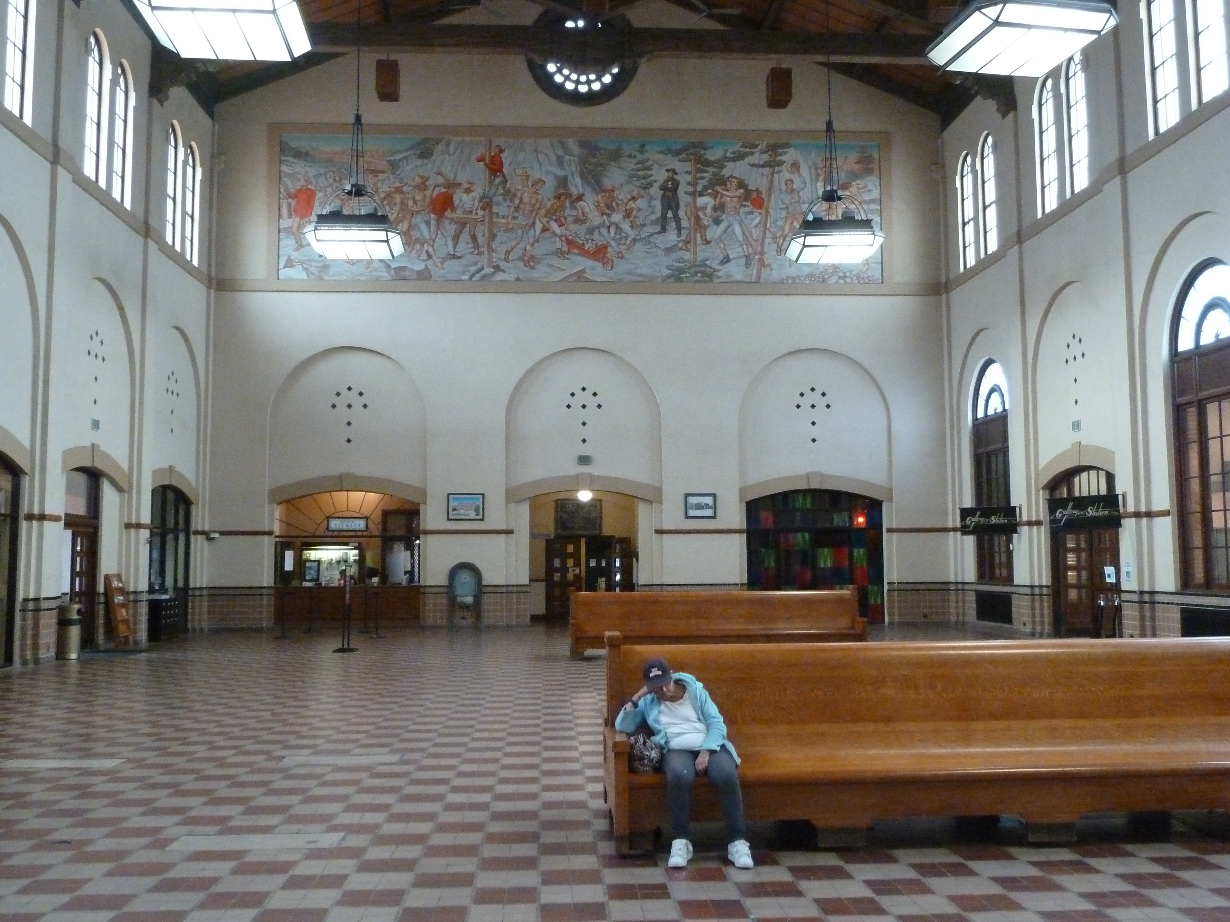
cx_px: 615
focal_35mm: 35
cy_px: 461
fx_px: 1244
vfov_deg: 40.7
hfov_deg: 52.6
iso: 800
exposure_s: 1/25
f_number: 3.5
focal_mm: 5.7
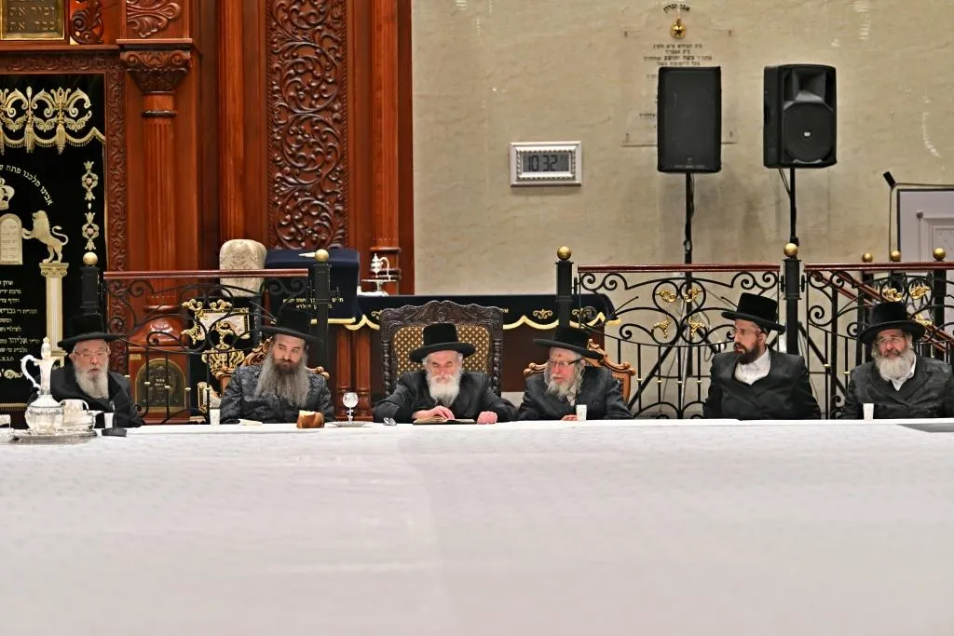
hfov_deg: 18.3
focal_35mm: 112
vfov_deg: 12.2
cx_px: 477
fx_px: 2968
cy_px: 318
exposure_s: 1/400
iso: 250
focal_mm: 112
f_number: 2.8
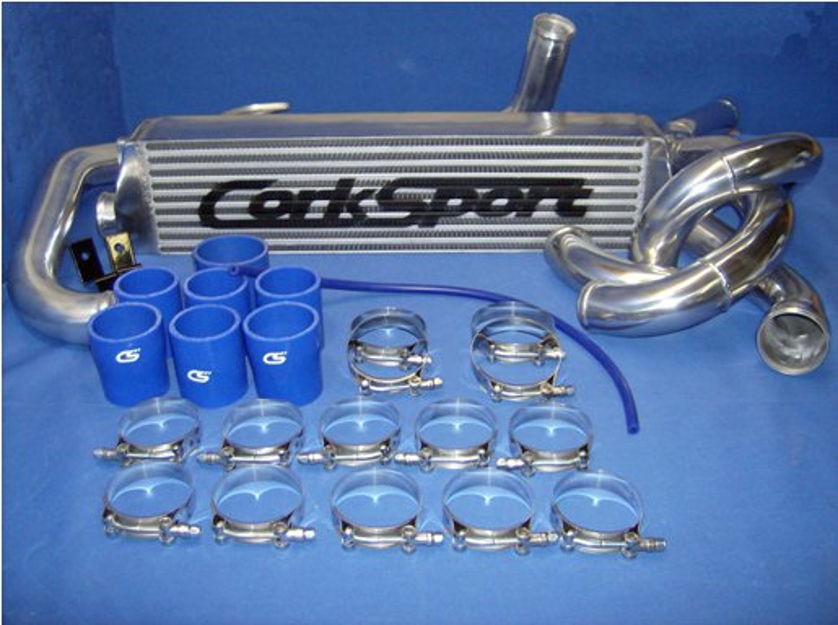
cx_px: 419
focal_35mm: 36
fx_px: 870
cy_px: 312
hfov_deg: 51.4
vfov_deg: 39.5
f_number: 2.8
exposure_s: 1/60
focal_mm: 6
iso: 200
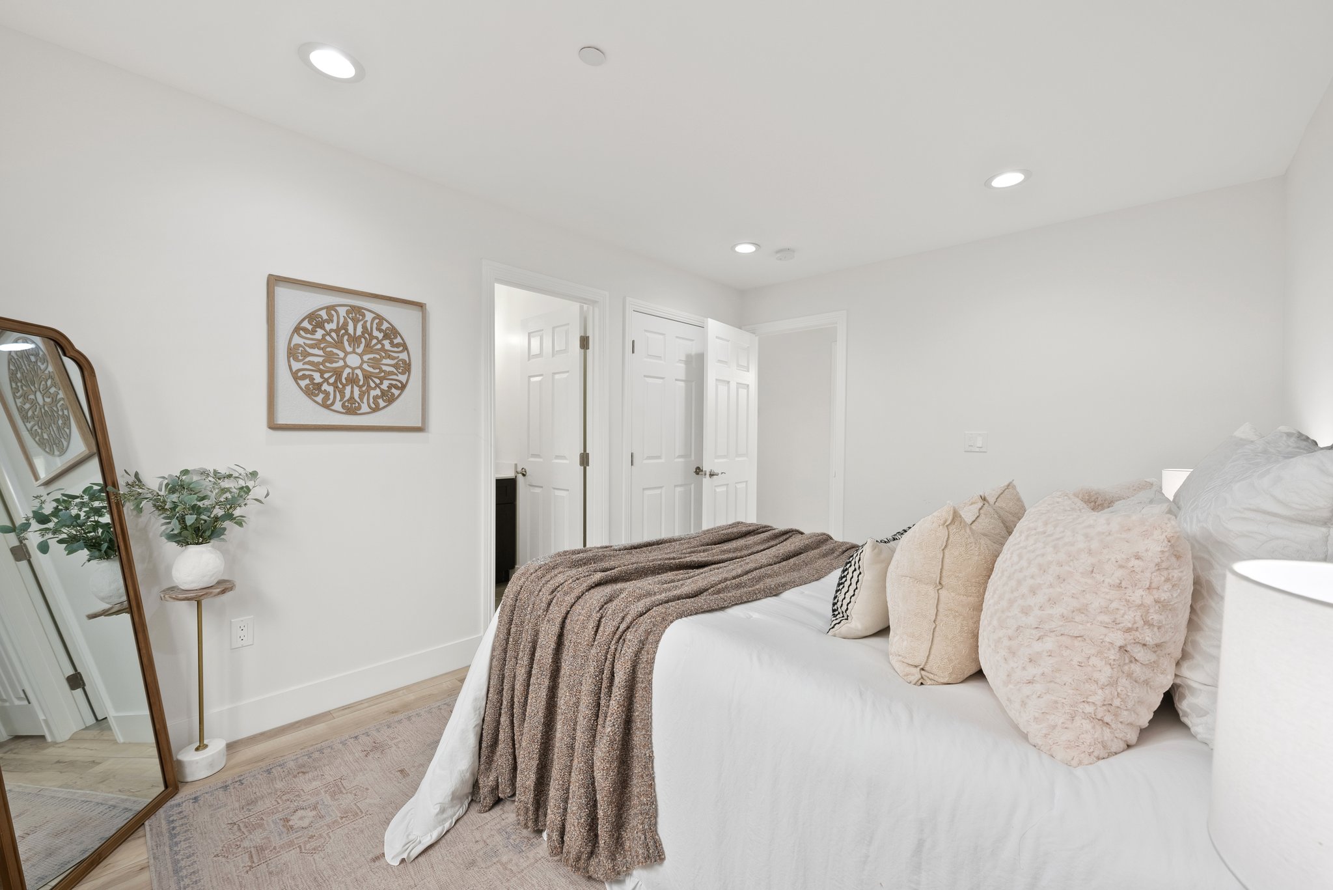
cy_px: 445
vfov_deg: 81.3
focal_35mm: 14
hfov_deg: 104.2
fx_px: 519
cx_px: 666
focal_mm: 14
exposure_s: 1/20
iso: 640
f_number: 8
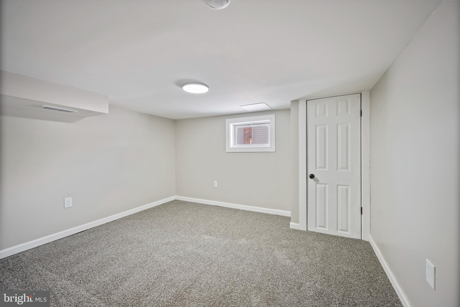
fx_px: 179
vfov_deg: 81.2
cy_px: 154
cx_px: 230
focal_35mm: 14
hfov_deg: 104.2
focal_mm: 14
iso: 250
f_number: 8
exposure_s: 1/3
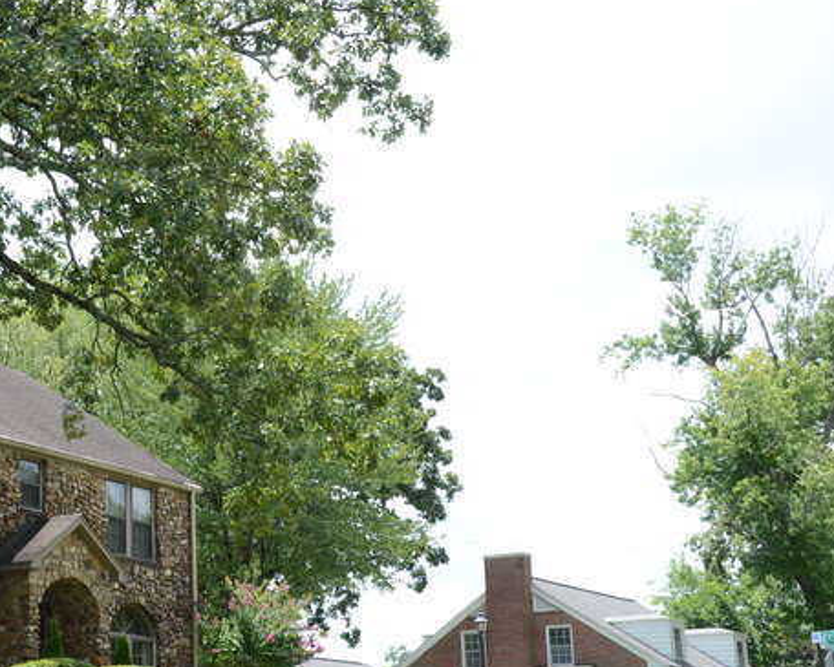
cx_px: 143
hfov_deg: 25.2
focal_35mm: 74
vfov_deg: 20.7
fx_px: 1827
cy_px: 373
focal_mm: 30
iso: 250
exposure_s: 1/250
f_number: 8
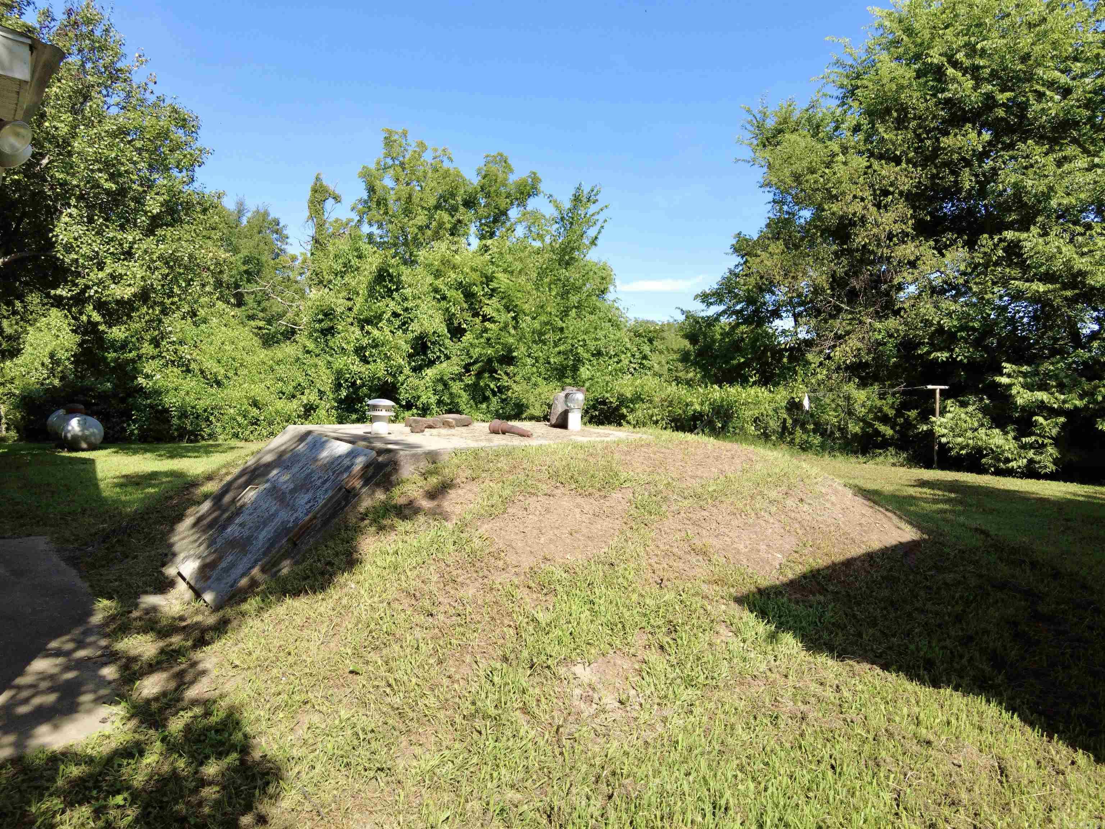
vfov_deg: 66.0
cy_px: 414
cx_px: 552
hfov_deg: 81.7
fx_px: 638
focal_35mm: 20
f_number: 1.8
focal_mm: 4.4
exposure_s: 1/640
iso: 100
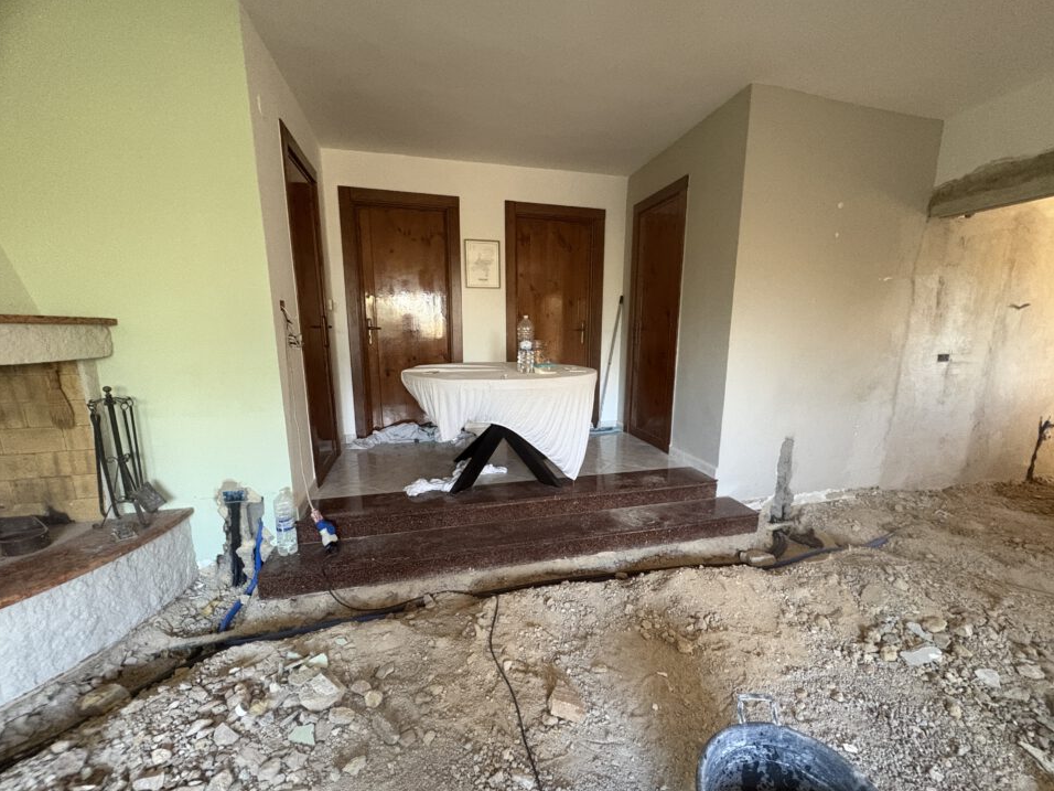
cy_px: 420
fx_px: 457
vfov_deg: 81.7
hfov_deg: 98.1
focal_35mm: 15
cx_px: 544
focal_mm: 2.22
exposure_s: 1/60
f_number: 2.2
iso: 640
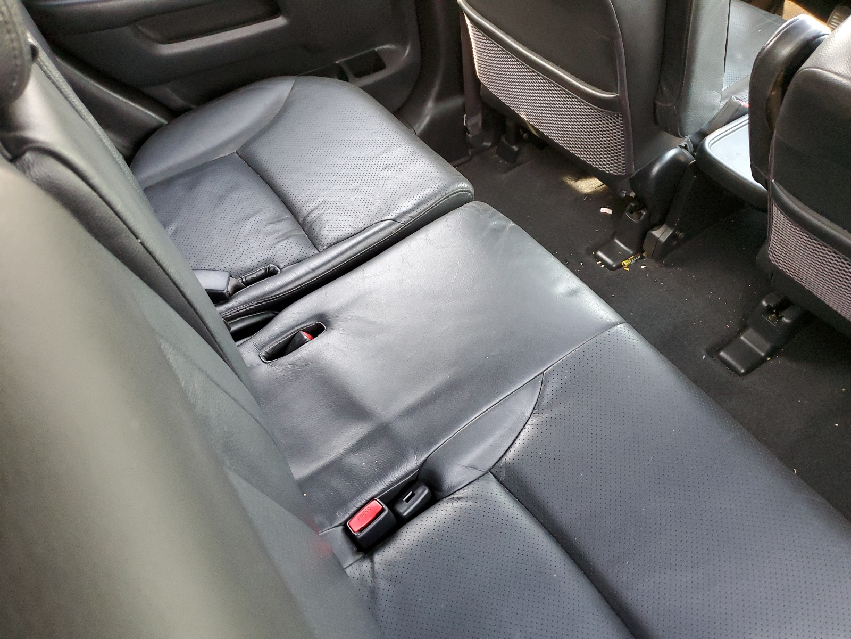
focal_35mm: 26
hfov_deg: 67.3
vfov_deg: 53.1
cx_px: 426
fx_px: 639
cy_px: 320
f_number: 1.5
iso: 273
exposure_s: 1/60.2
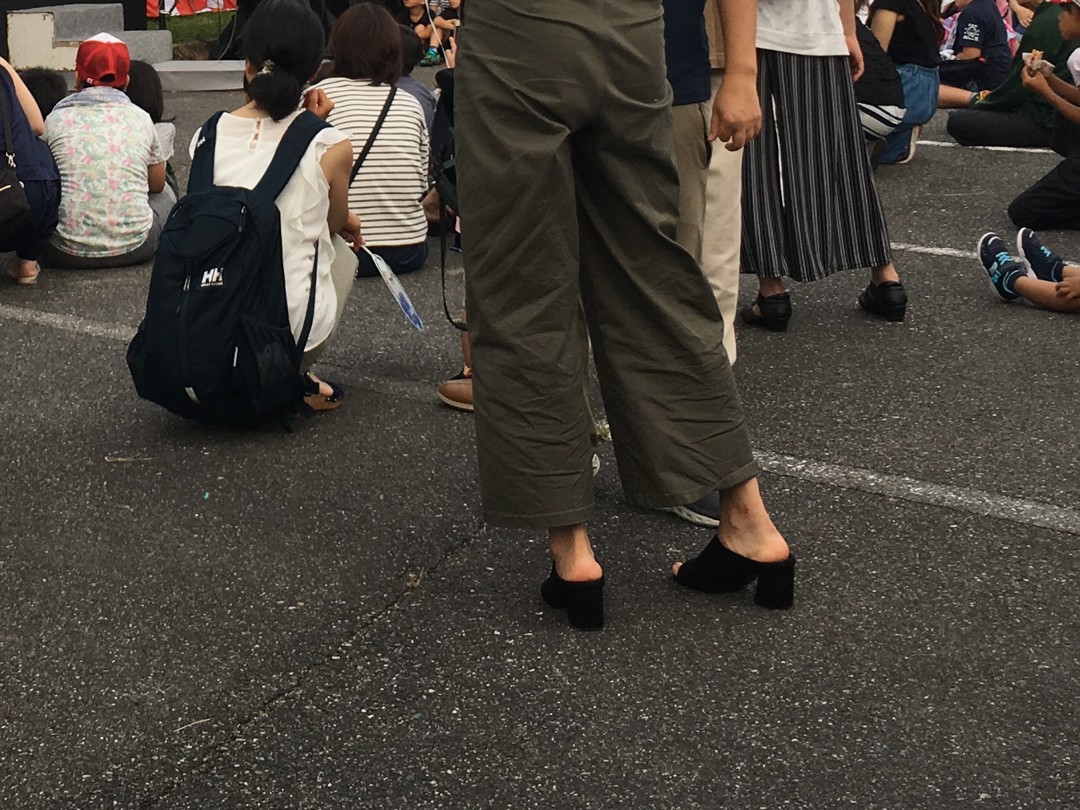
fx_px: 2246
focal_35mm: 72
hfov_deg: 26.5
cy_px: -78
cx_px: 192
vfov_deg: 19.6
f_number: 2.2
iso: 32
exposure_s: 1/120
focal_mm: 4.15
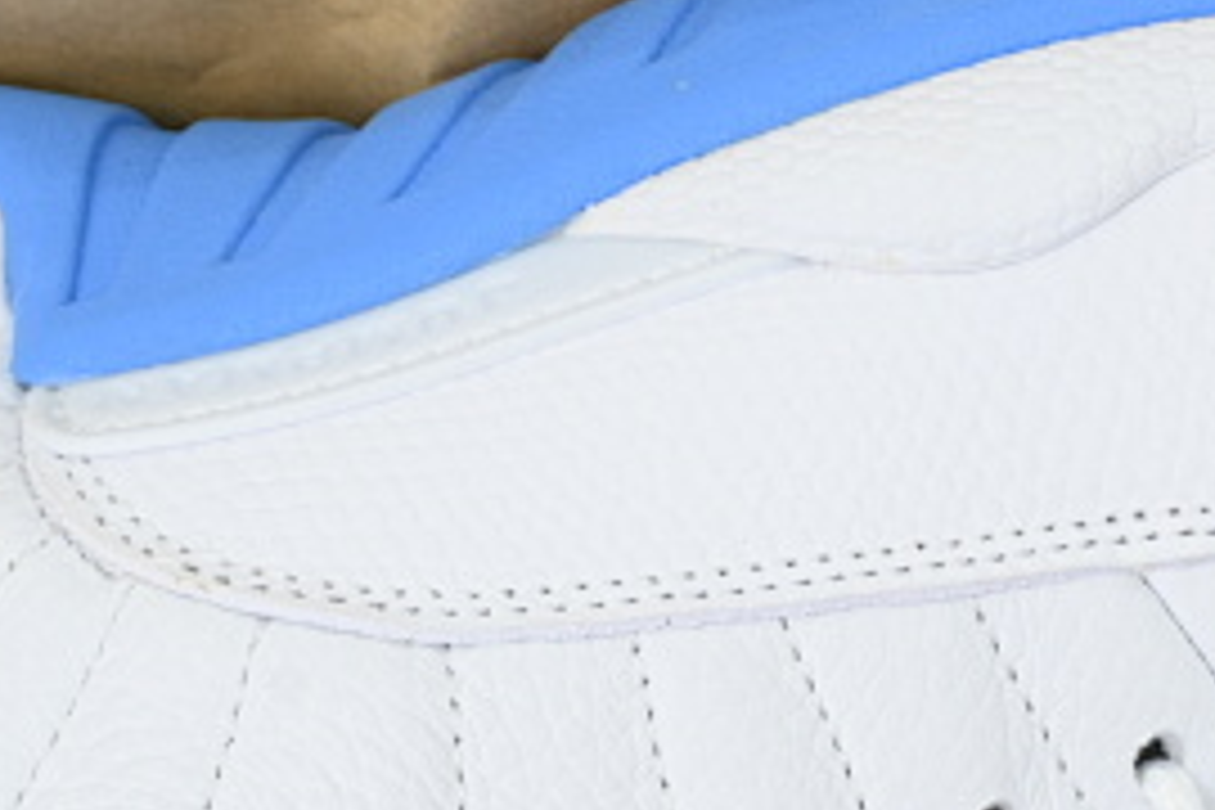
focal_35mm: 120
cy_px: 1364
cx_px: 976
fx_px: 4050
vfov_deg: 10.8
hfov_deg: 16.9
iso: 400
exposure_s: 1/100
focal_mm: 30
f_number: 10
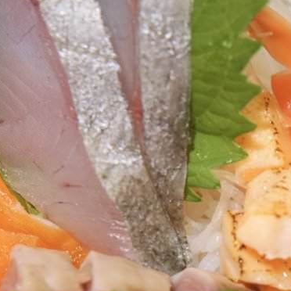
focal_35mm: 103
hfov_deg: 16.4
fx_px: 980
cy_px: 247
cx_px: 311
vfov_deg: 16.7
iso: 1000
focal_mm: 30
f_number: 4
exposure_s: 1/60
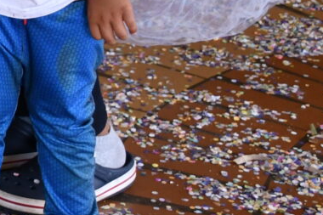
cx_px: -393
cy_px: -161
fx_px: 1632
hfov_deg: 10.1
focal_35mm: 182
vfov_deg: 7.3
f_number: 3.8
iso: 800
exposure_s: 1/250
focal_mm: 24
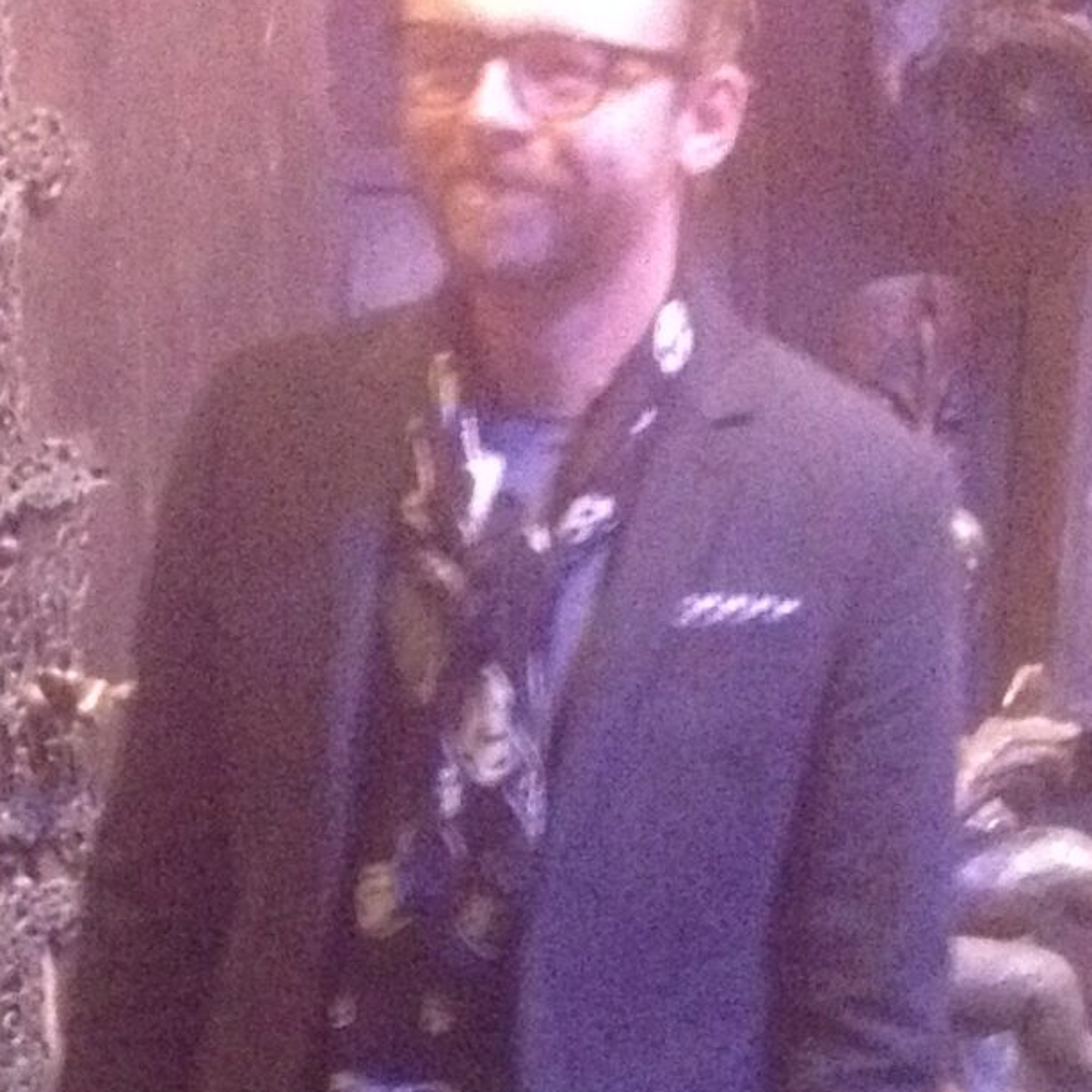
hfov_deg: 13.5
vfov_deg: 13.2
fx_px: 4604
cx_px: 580
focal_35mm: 129
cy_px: 1318
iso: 640
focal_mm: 4.28
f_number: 2.4
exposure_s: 1/15
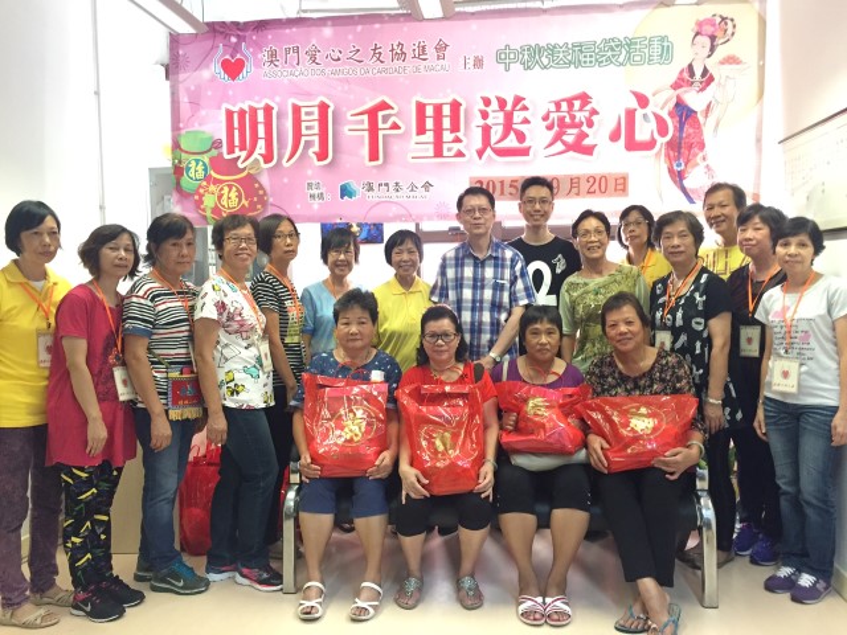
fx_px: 710
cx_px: 424
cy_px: 318
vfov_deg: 48.2
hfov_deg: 61.7
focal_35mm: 29
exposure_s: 1/33
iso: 320
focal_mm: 4.15
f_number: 2.2
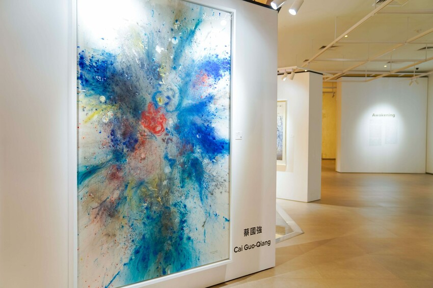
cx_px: 216
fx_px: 385
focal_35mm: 32
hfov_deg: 58.7
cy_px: 144
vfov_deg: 41.1
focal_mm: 32
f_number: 2.8
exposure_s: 1/40
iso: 125
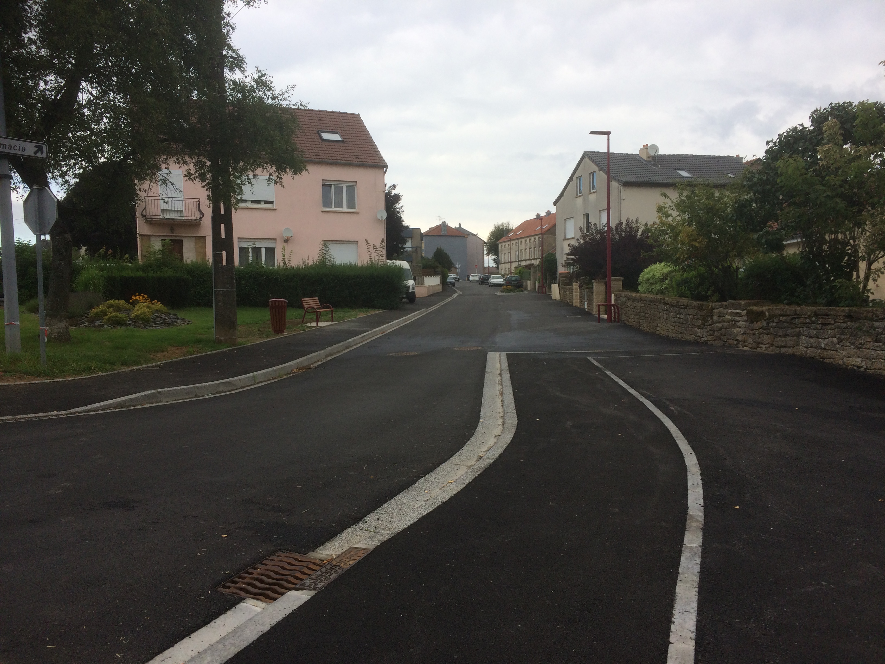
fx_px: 741
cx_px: 442
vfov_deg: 48.2
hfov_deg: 61.7
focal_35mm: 29
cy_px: 332
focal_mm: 4.15
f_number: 2.2
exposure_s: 1/774
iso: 32
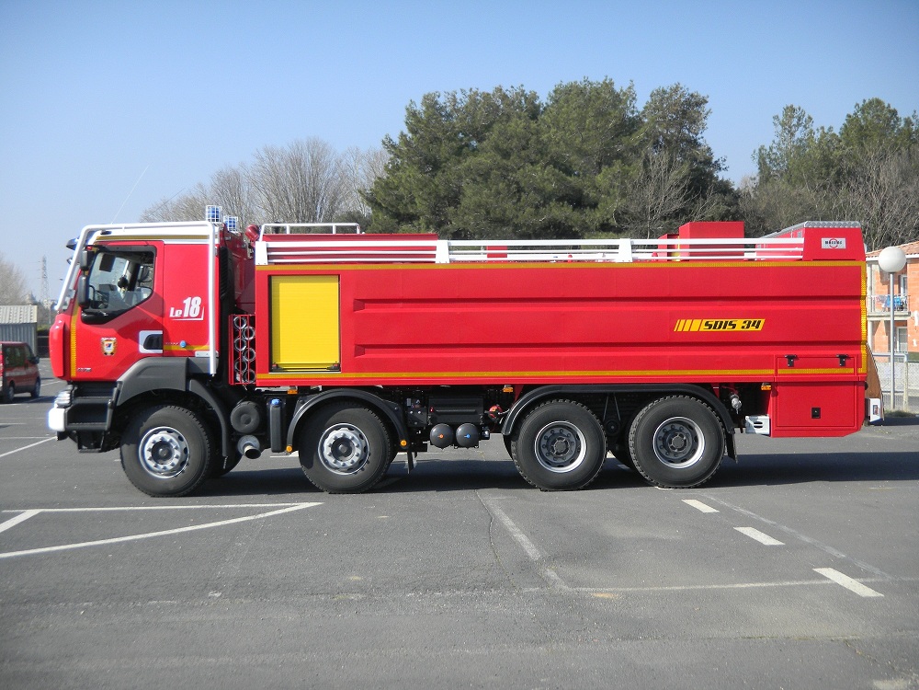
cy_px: 345
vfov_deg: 31.5
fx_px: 1221
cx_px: 460
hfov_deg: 41.2
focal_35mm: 46
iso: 80
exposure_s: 1/132
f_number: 8.3
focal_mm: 8.3
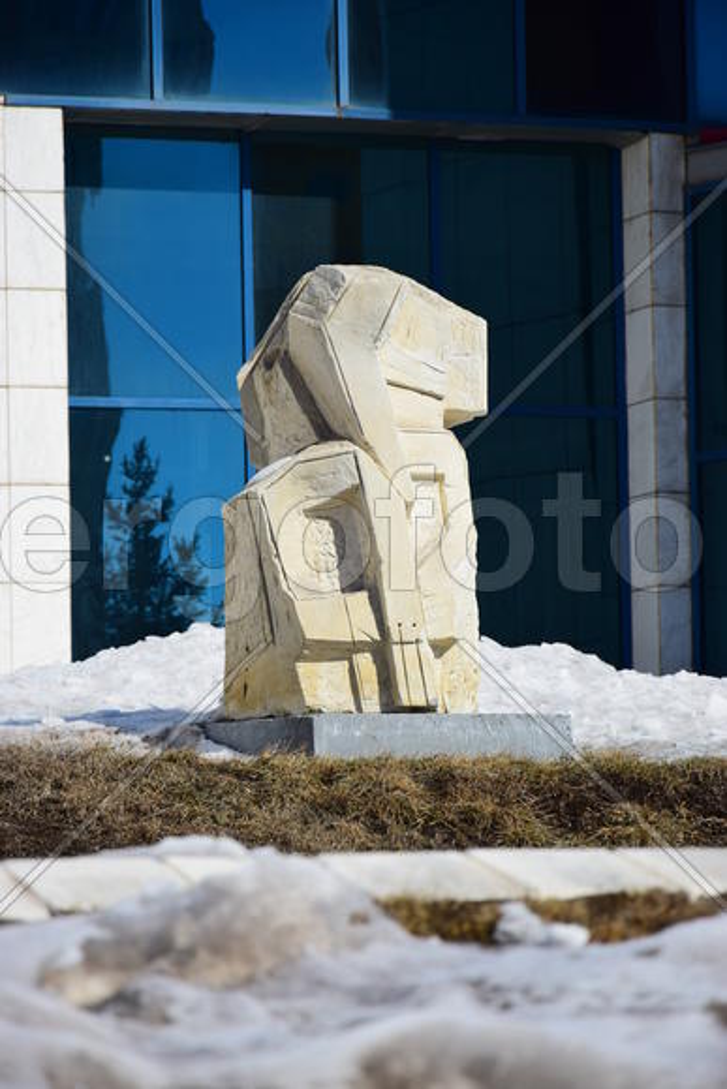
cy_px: 544
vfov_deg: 13.0
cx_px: 364
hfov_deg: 8.7
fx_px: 4768
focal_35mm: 158
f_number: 6.3
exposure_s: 1/640
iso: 100
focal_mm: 105
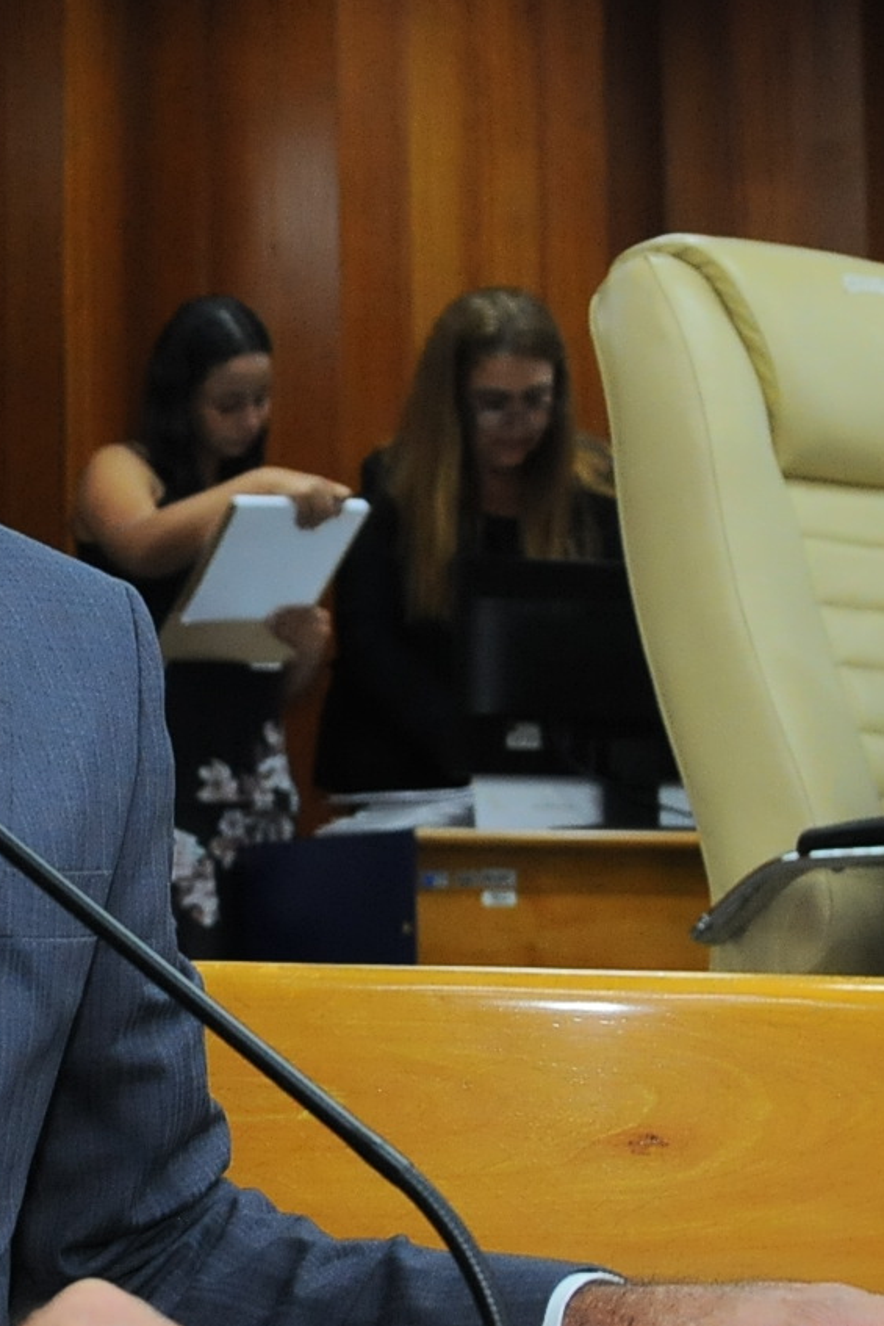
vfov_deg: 22.4
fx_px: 3350
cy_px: 661
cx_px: -124
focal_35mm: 91
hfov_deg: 14.6
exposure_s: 1/80
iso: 1000
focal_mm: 24
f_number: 4
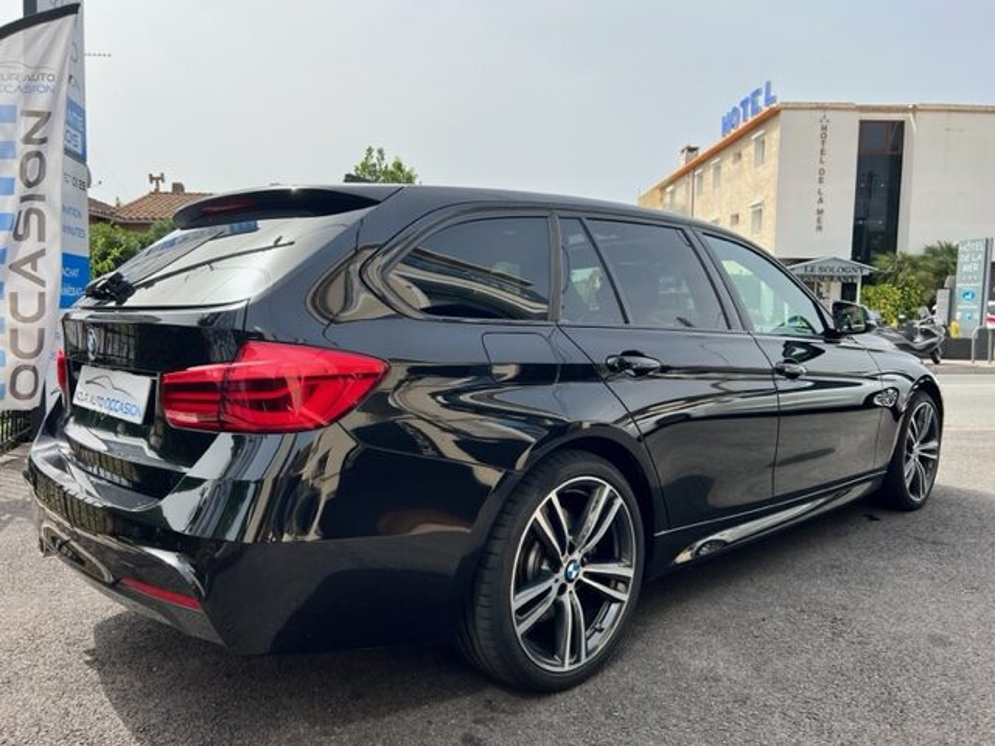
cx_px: 498
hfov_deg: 67.3
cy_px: 373
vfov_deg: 53.1
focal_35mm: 26
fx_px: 747
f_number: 1.5
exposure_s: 1/1972
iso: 50
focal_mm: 5.7
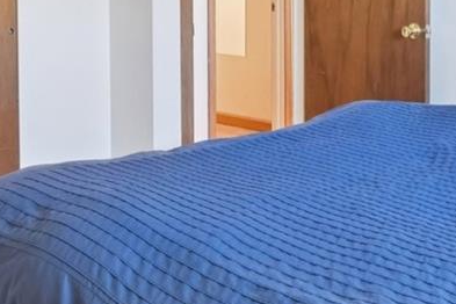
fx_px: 773
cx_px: 316
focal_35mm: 61
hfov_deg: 32.5
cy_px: -44
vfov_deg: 21.0
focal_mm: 10
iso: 800
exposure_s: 1/2
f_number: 8
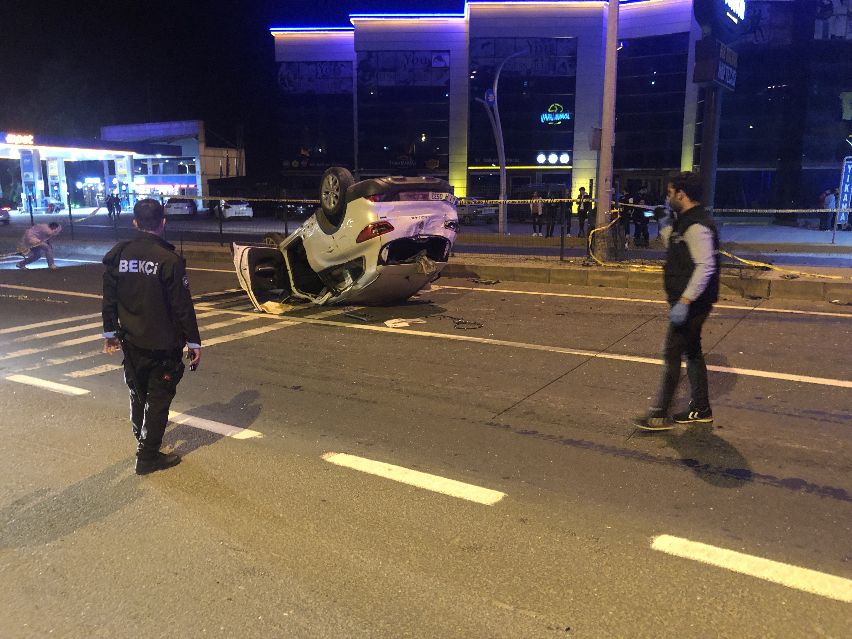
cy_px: 320
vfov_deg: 49.7
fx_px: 689
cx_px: 426
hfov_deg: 63.4
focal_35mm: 28
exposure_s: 1/4
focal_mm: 3.99
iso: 100
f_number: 1.8
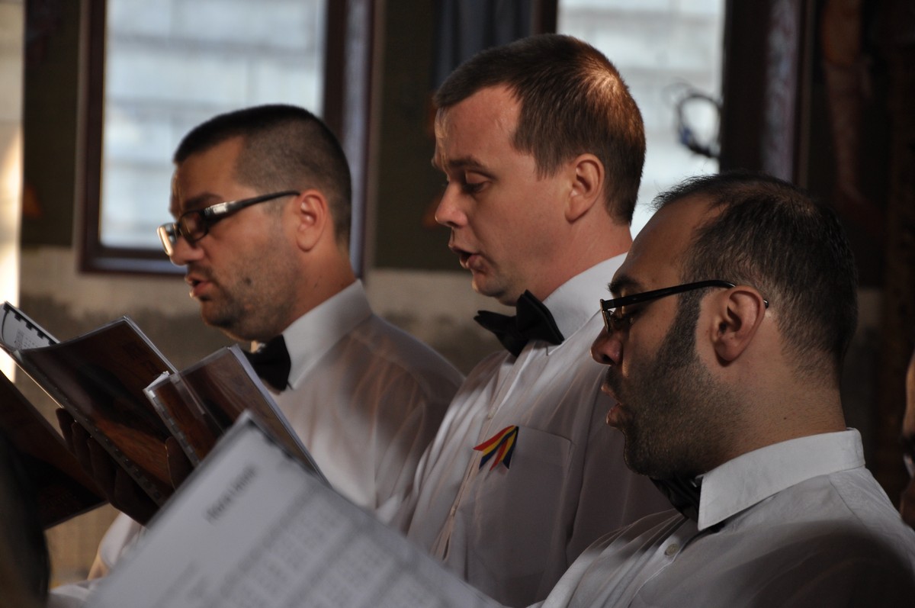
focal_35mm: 158
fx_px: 3998
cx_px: 458
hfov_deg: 13.1
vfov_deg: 8.7
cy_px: 304
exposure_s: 1/100
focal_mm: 105
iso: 400
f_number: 5.6
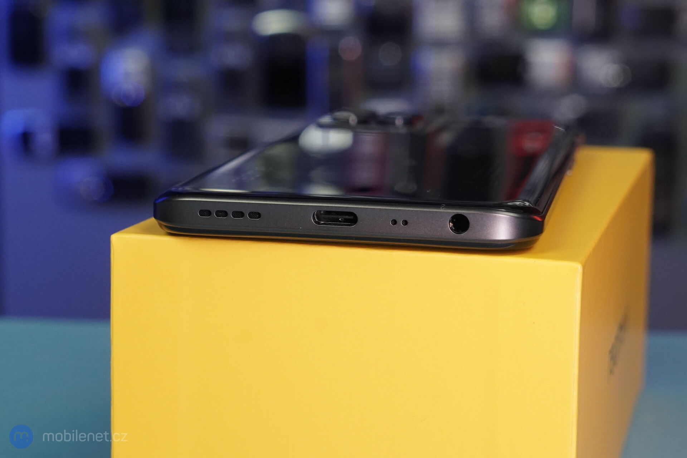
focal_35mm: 46
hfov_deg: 42.7
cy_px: 229
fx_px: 878
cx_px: 344
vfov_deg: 29.2
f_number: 8
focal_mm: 46
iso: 2000
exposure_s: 1/160
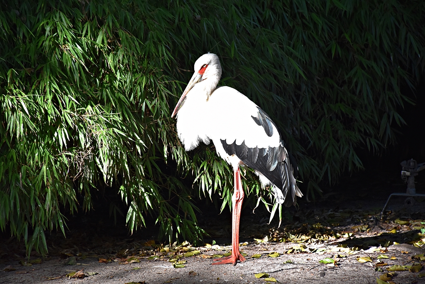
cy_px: 142
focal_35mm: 210
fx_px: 2479
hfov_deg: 9.8
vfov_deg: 6.5
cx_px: 212
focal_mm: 140
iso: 800
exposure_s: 1/250
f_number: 5.6
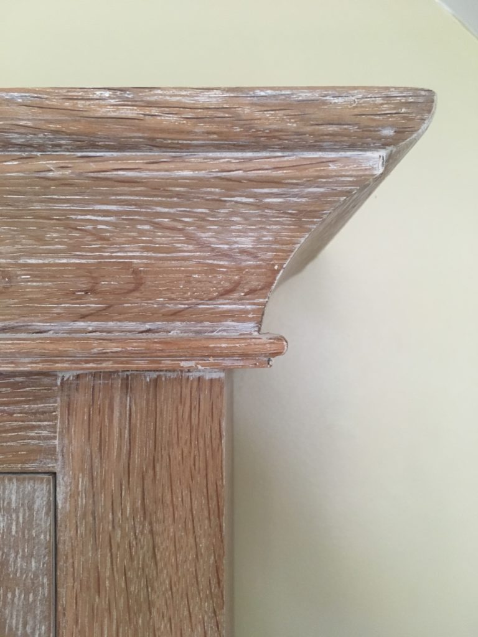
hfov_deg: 48.2
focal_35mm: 29
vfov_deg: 61.7
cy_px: 318
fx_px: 534
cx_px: 239
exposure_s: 1/17
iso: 200
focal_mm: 4.15
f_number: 2.2
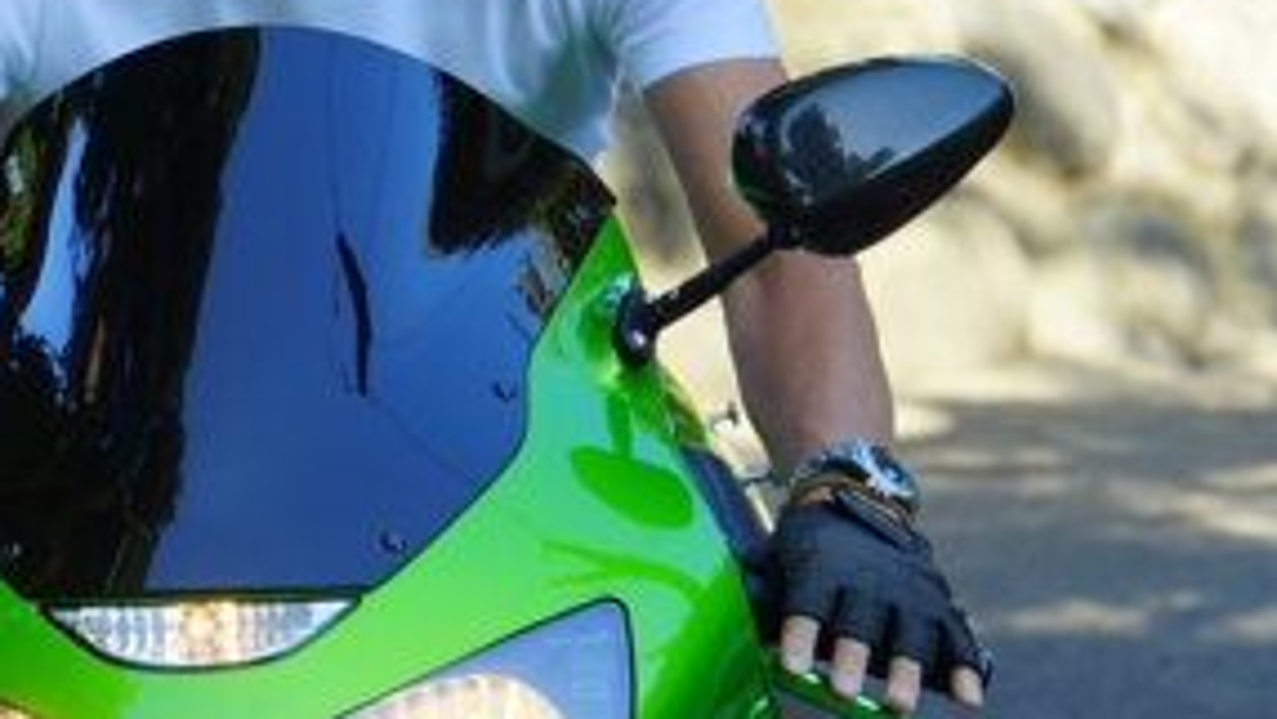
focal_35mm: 395
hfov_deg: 5.5
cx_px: 572
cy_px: 266
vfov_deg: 3.1
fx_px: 13378
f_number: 5.6
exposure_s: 1/160
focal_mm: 90
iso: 125
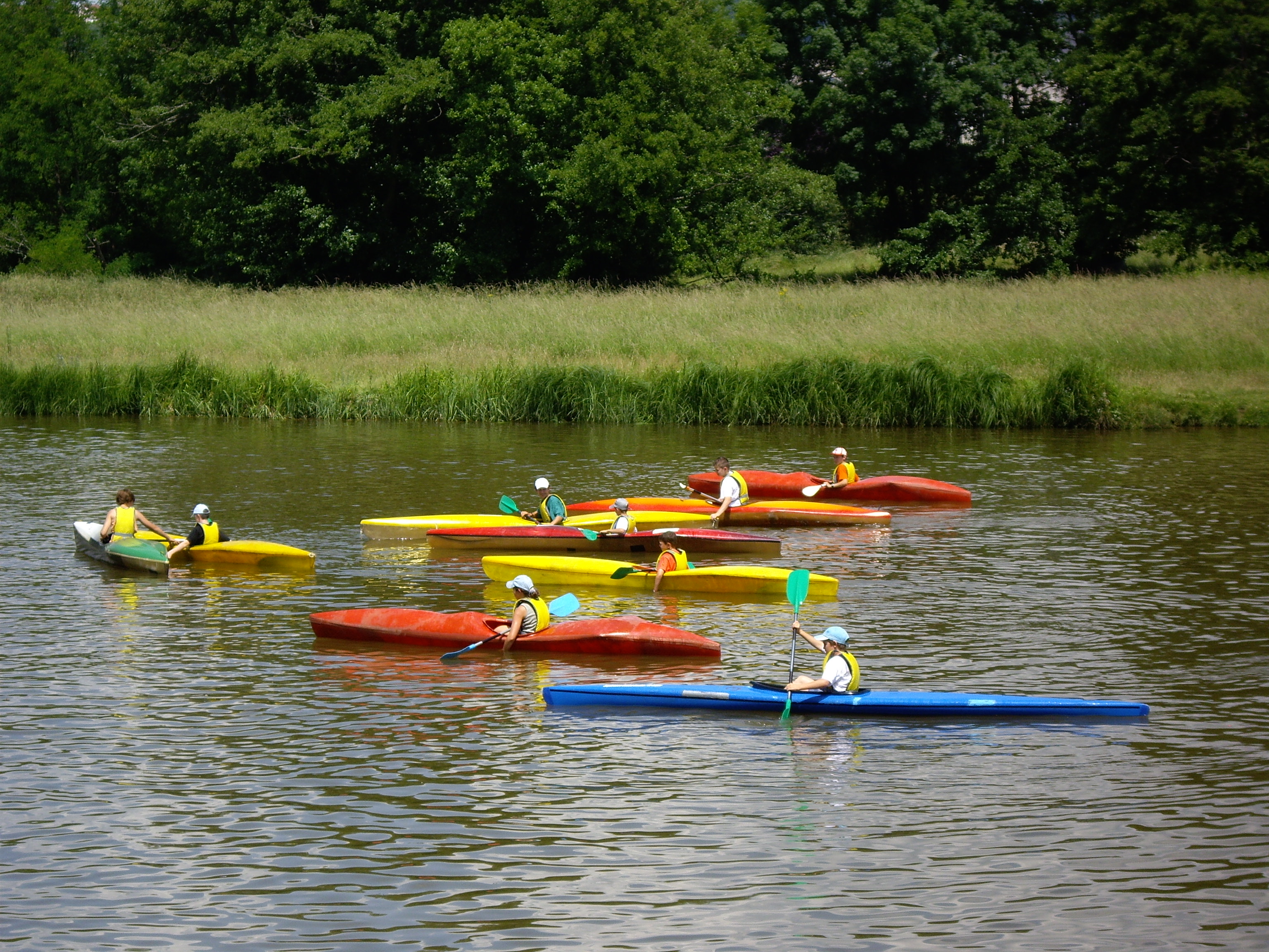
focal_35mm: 114
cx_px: 634
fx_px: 4179
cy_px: 476
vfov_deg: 13.0
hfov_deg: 17.3
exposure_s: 1/250
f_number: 5.2
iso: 50
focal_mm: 18.6
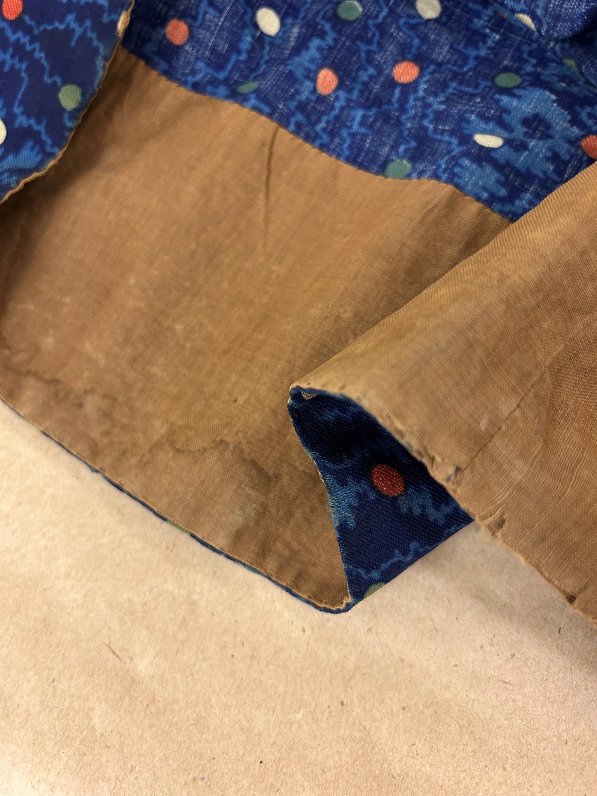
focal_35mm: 26
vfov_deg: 67.3
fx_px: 598
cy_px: 398
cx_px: 298
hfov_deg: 53.1
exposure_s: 1/50
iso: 160
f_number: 1.5
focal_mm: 5.7
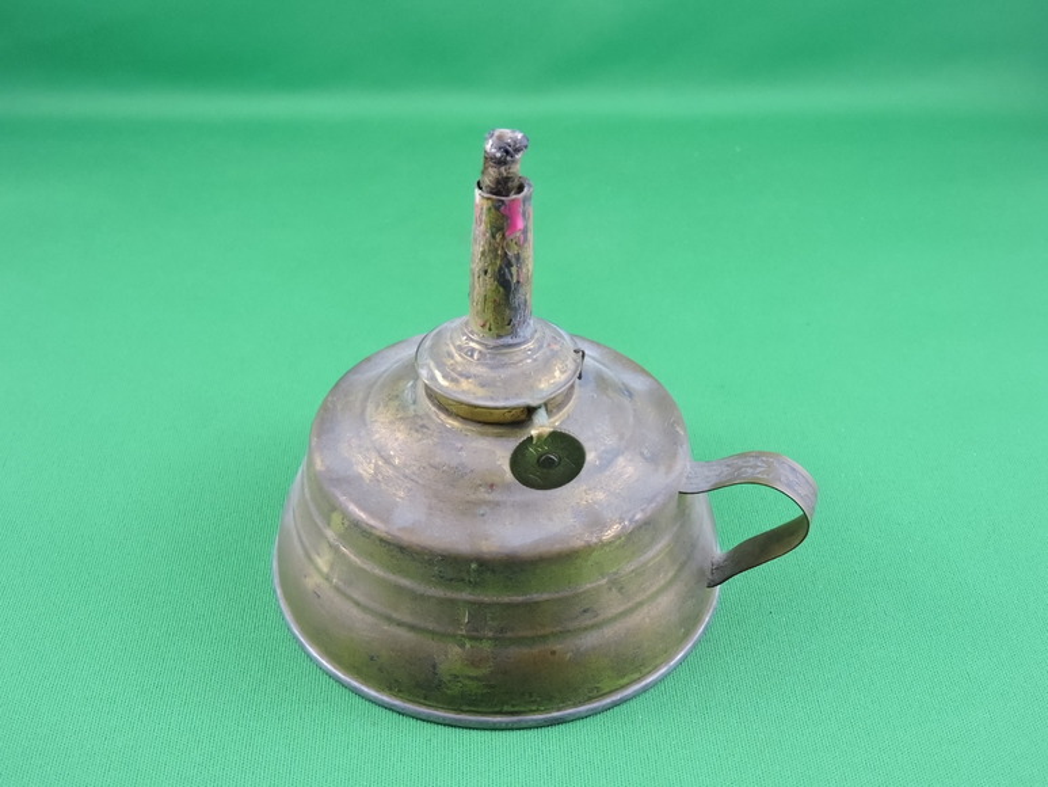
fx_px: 1363
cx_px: 524
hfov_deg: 42.1
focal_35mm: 45
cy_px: 394
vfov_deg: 32.2
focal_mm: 8.1
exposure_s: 1/100
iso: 800
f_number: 4
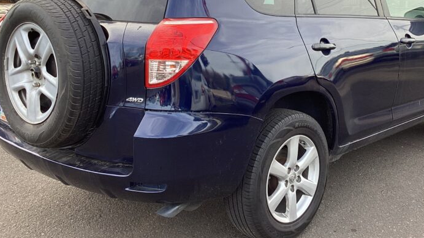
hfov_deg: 41.0
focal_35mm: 50
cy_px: 67
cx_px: 265
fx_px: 562
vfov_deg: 23.8
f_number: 2.4
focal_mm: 3.3
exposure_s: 1/137
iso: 25
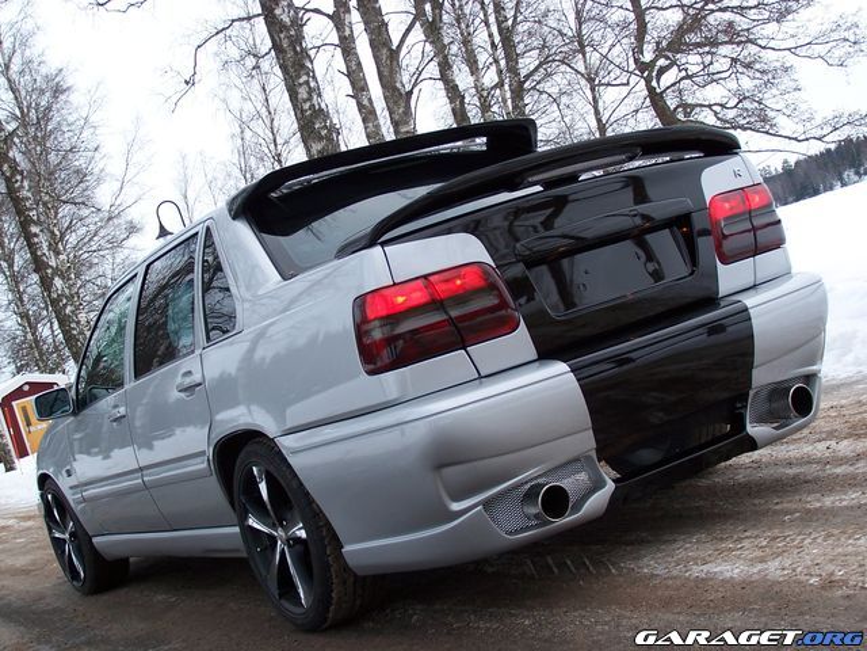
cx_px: 434
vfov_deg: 26.1
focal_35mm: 56
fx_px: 1403
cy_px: 326
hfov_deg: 34.3
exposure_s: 1/45
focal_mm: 9.3
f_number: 3.2
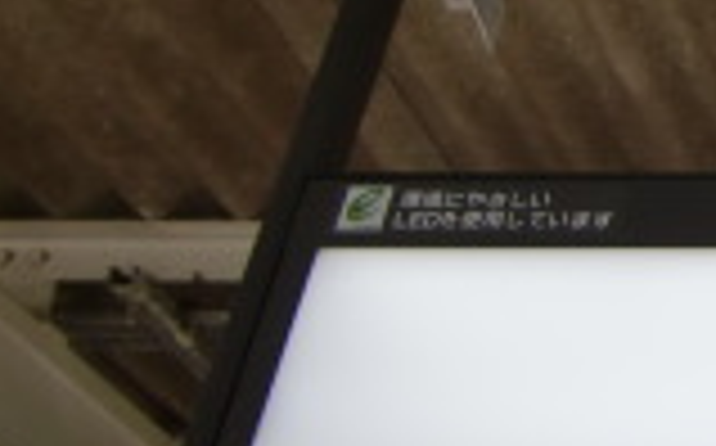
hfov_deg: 13.0
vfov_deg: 9.2
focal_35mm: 141
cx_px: 1400
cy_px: -5
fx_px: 2748
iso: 64
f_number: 2.7
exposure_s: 1/60
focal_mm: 5.8
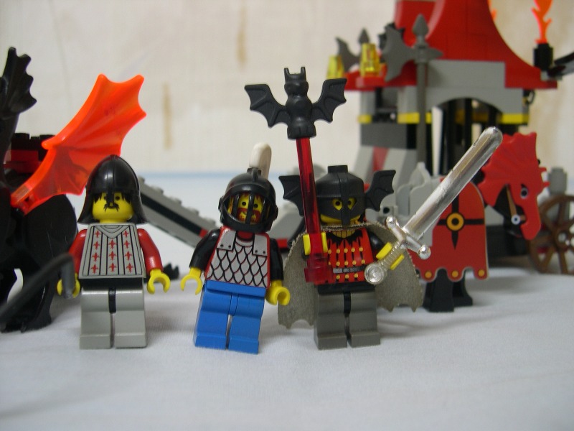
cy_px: 216
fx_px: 630
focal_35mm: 38
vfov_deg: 37.7
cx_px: 287
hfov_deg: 49.0
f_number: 2.8
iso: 100
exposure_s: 1/10.9
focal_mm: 8
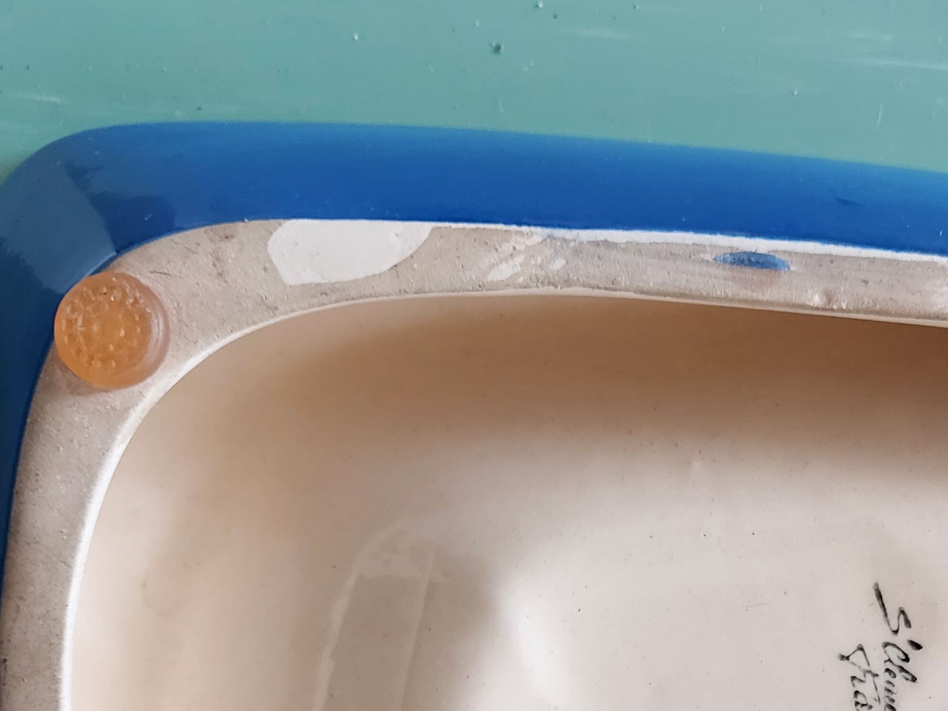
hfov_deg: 33.3
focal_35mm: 56
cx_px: 765
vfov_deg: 24.5
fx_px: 1533
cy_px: 766
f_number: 1.8
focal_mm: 5.23
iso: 160
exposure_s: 1/50
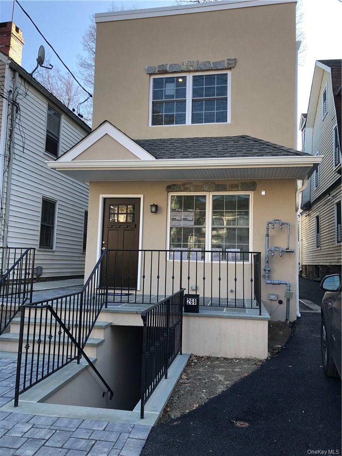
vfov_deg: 63.4
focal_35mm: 28
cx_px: 171
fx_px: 369
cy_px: 228
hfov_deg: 49.7
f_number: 1.8
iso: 20
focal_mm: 4
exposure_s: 1/132
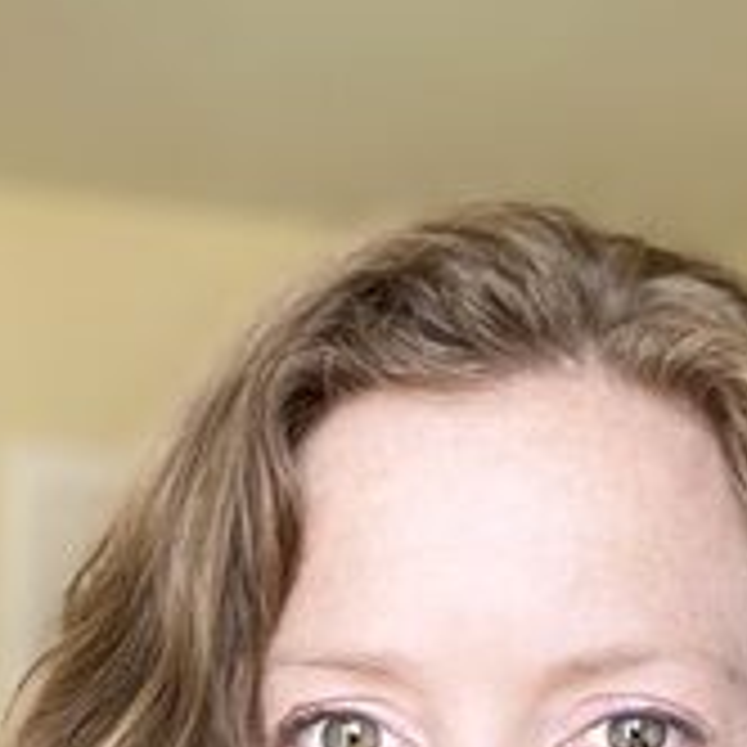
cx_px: 403
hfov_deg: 21.6
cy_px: 945
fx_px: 1953
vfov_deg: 20.0
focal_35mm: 80
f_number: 2.2
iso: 100
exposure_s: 1/77
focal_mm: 2.71
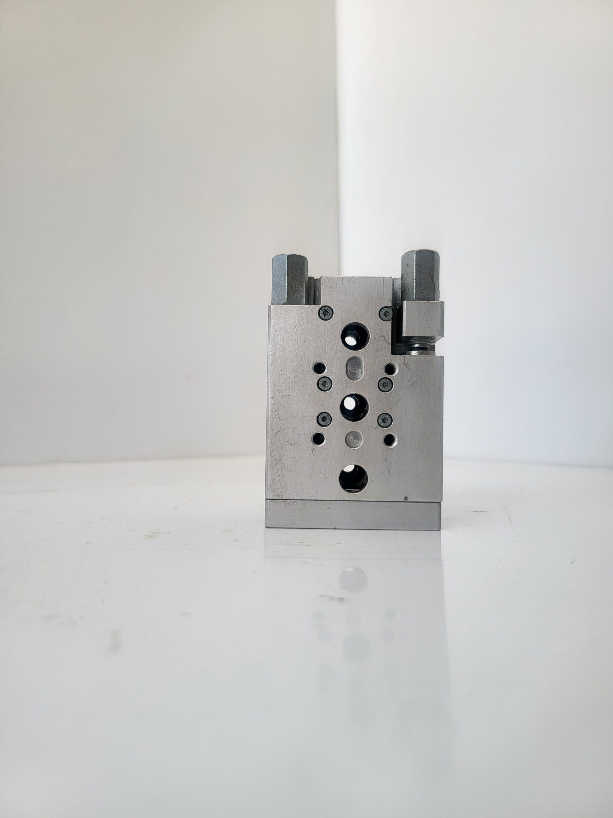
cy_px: 409
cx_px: 306
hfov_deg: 56.8
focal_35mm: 24
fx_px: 567
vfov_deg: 71.6
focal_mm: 5
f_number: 1.8
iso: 40
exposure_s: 1/177
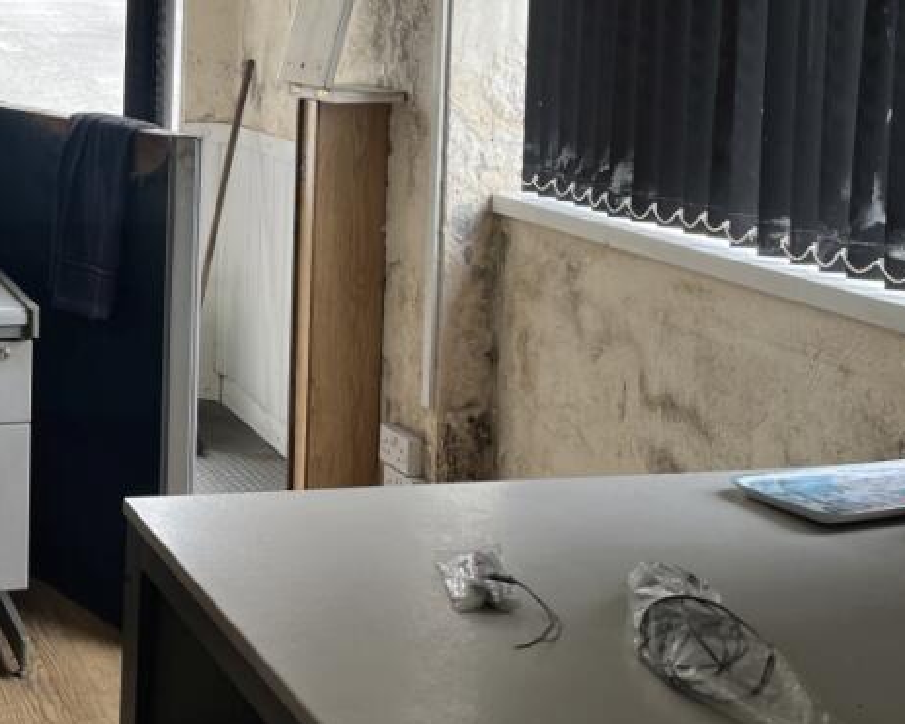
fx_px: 1500
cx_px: 25
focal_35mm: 56
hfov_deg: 31.4
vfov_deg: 26.3
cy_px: 78
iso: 32
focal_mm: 5.1
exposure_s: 1/123
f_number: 1.6
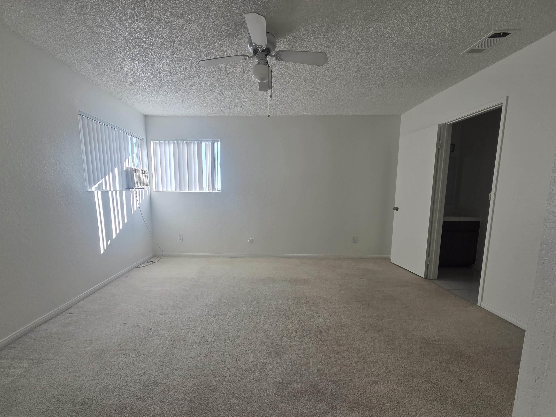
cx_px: 258
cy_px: 221
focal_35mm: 14
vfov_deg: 85.6
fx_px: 225
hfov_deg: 101.9
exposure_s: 1/120
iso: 64
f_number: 2.2
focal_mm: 2.2
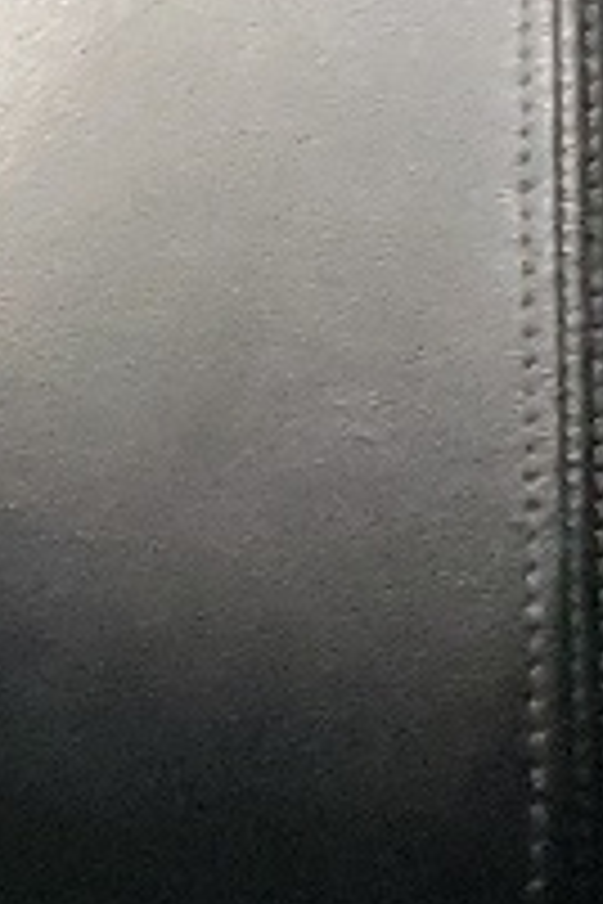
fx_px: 5401
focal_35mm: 215
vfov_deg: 8.5
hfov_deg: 6.4
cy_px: -1498
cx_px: 230
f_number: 1.5
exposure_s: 1/30
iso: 354
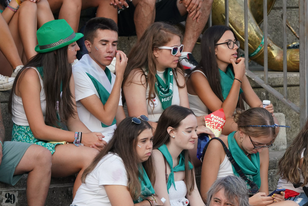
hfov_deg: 2.1
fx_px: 8342
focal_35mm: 975
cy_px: 159
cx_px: 210
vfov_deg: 1.4
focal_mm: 600
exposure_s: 1/500
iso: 800
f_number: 6.3
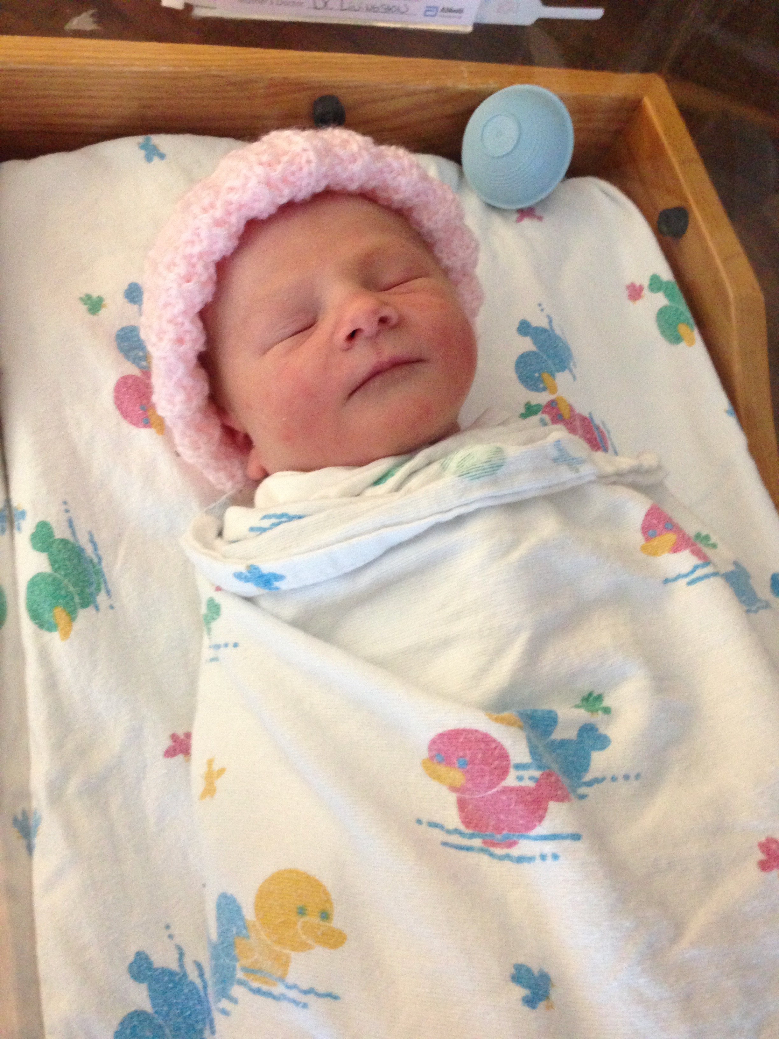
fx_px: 990
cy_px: 520
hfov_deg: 42.9
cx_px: 390
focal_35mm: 33
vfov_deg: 55.4
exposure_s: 1/17
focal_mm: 4.13
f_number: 2.4
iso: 400
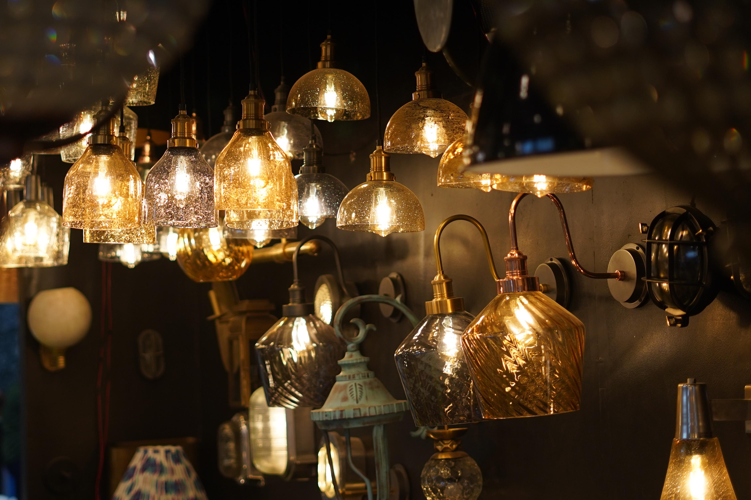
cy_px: 157
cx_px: 268
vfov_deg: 17.0
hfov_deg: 25.3
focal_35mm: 80
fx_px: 1669
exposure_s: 1/320
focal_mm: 50
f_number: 2
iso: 400
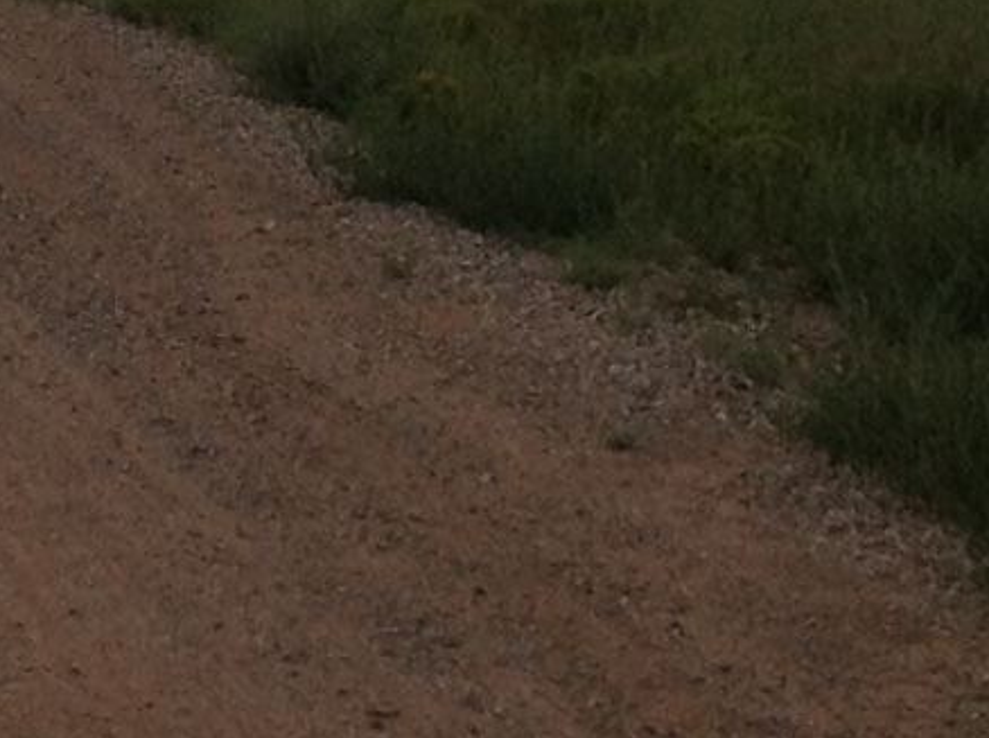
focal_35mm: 207
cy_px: -643
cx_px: 54
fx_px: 5904
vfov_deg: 7.0
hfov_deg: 9.5
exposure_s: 1/3030
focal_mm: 4.28
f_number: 2.4
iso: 50
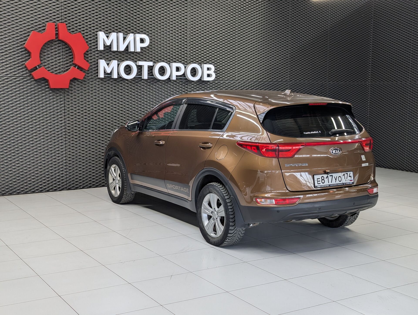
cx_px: 209
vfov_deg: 30.3
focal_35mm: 48
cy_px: 158
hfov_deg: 39.6
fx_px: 580
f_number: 1.85
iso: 41
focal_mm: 6.81
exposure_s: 1/116
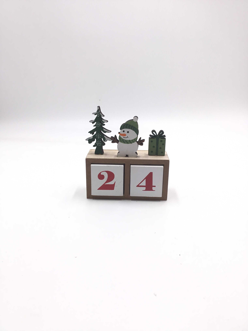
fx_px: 296
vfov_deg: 58.4
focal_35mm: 31
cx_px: 124
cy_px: 166
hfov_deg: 45.4
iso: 25
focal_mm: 3.3
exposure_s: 1/177
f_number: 2.4
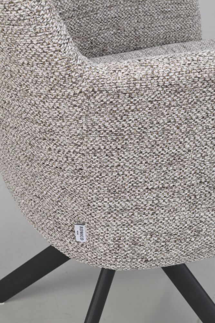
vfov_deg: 27.0
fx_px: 672
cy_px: 162
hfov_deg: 18.2
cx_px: 108
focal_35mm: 75
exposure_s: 1/125
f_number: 16
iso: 100
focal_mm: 50
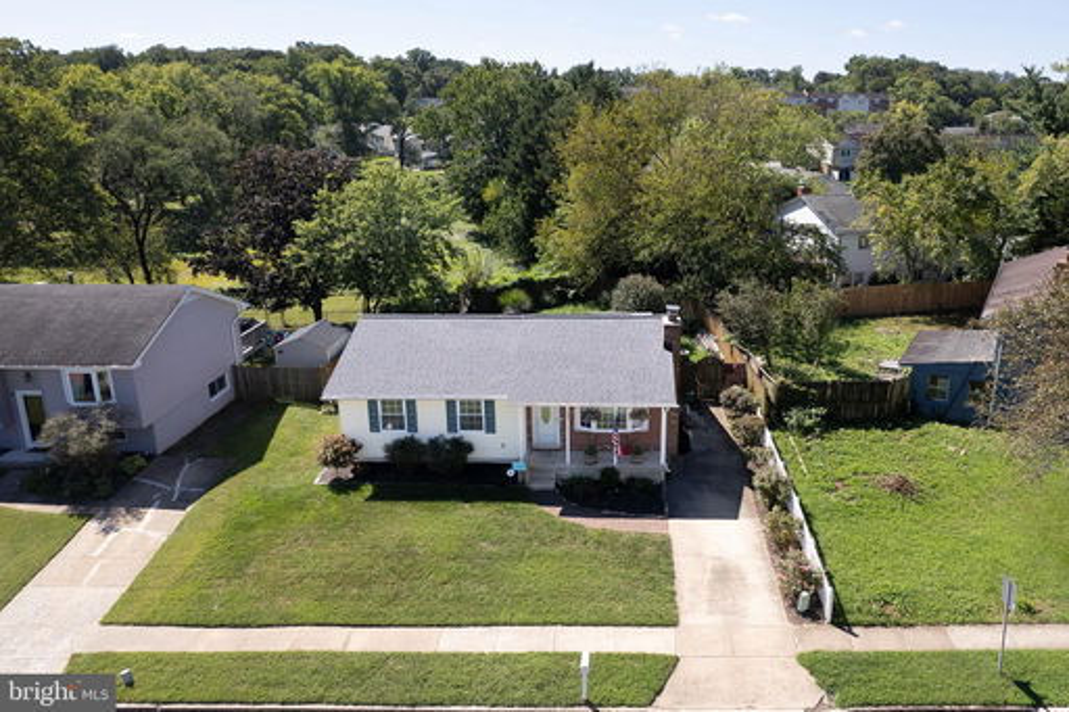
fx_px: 653
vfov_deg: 57.2
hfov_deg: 78.6
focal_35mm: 22
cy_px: 356
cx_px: 534
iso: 100
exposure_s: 1/400
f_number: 2.8
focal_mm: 8.38
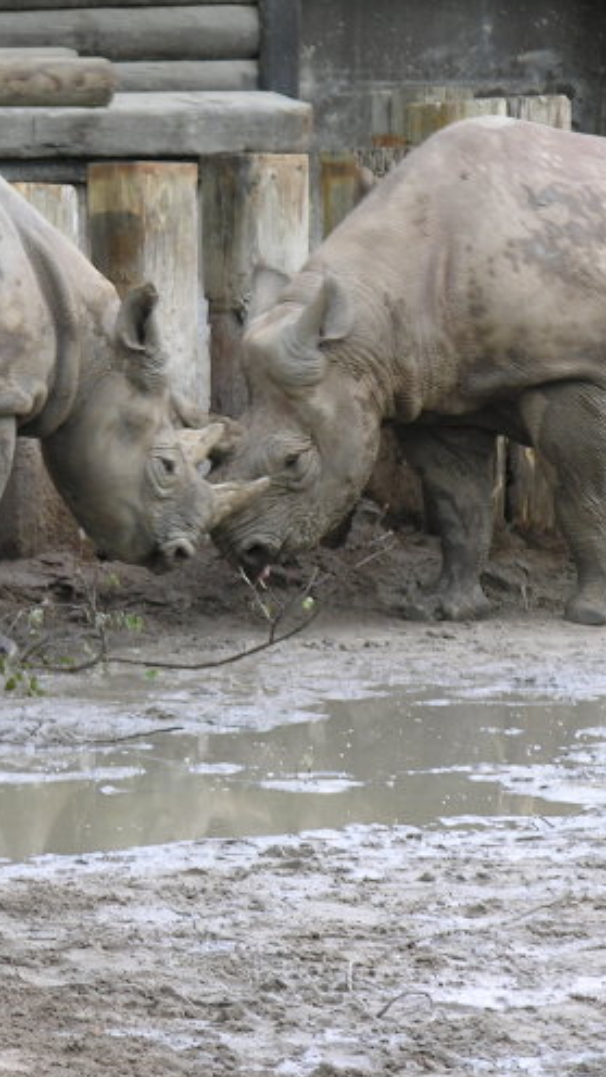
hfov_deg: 3.6
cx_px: 250
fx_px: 9656
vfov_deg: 6.4
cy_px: 467
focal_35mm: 338
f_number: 4
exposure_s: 1/27
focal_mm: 44.5
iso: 50
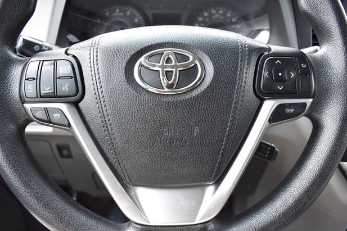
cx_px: 179
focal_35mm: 28
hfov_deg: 65.5
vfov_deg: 46.4
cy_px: 113
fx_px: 270
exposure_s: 1/125
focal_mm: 18
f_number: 5
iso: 800
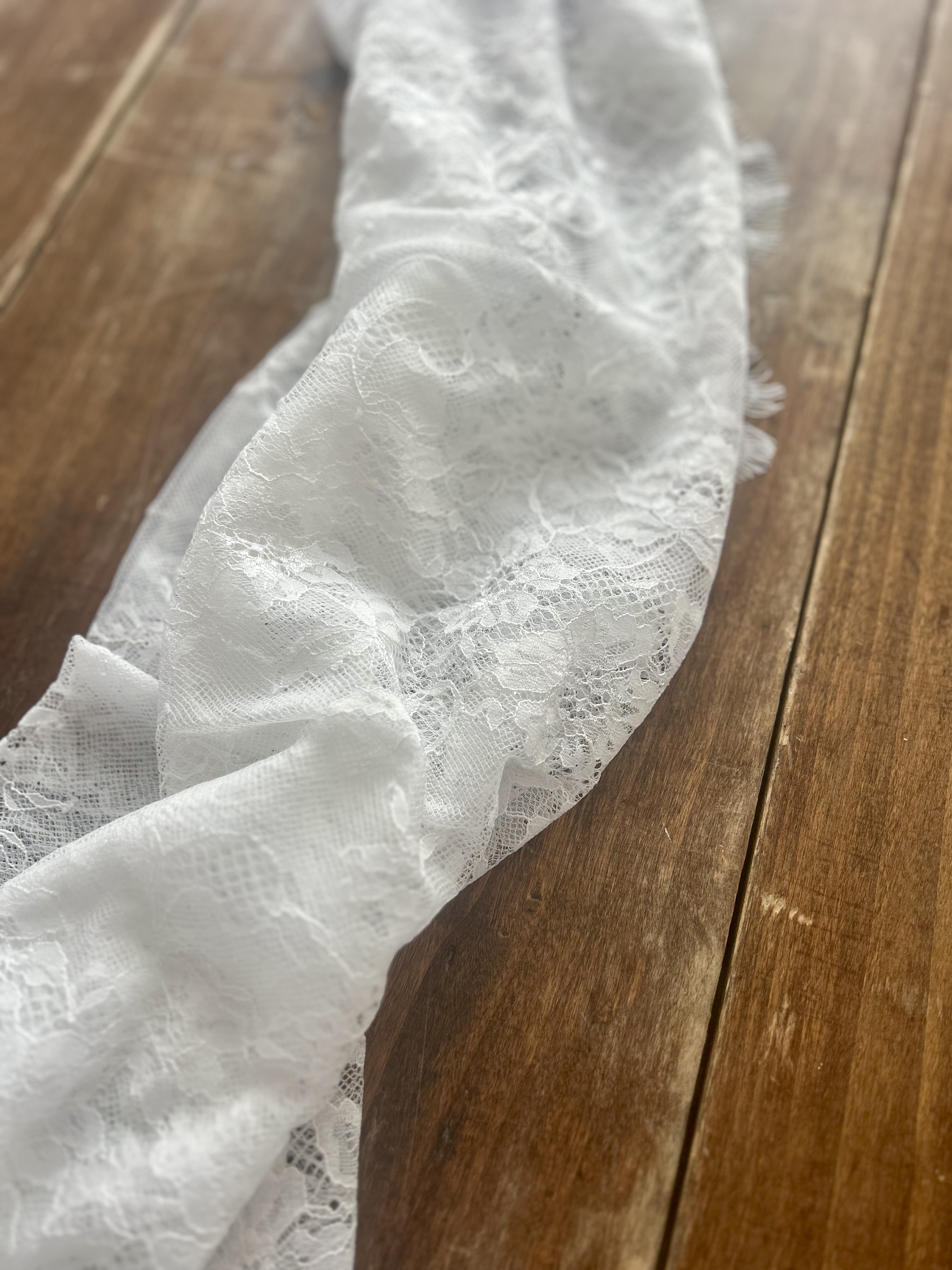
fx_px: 953
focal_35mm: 26
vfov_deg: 67.3
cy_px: 635
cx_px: 476
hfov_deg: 53.1
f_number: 1.5
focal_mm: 5.7
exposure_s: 1/240
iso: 40
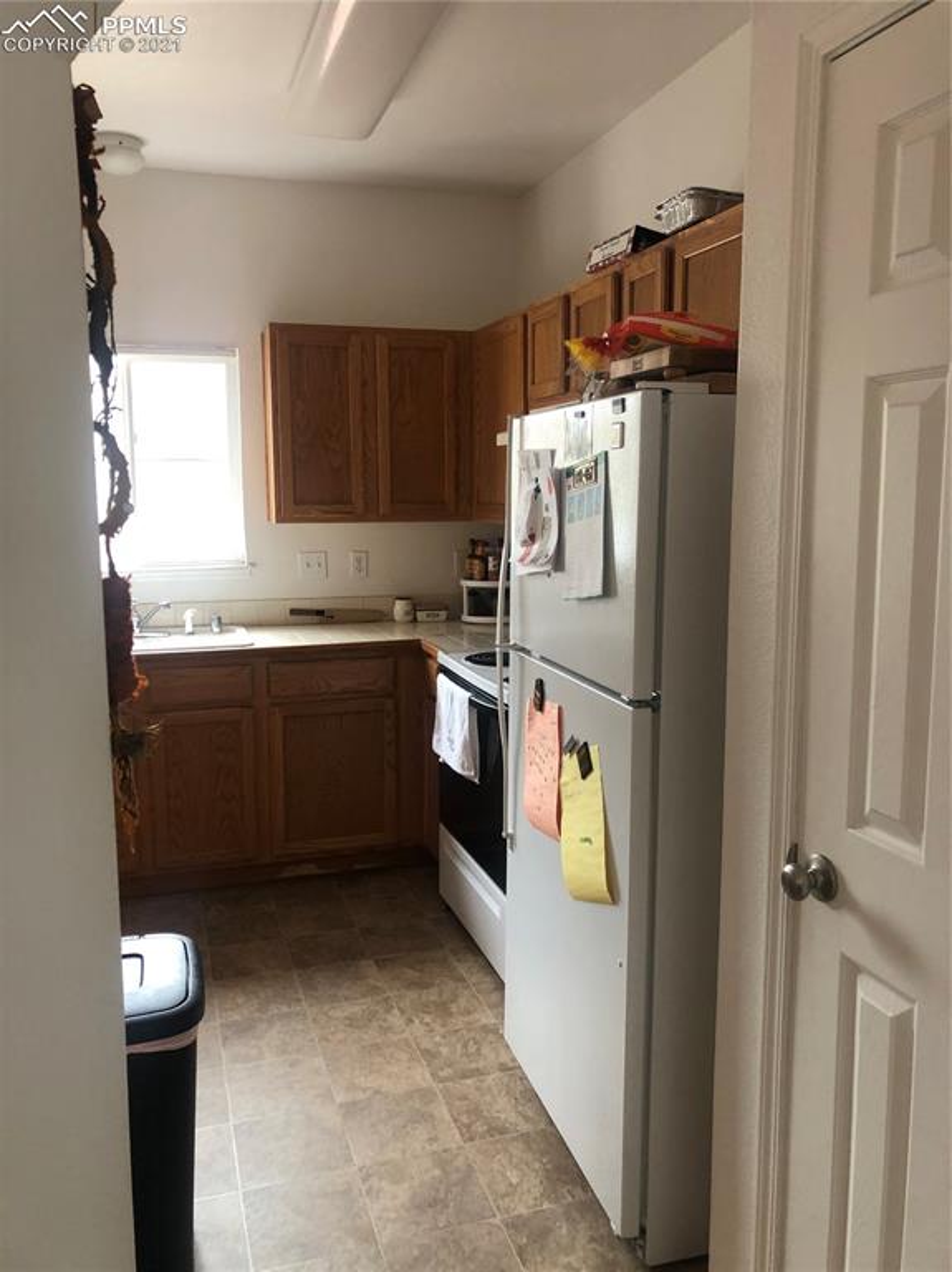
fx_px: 1028
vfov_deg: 63.5
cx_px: 476
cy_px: 636
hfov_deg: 49.7
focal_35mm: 28
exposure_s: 1/17
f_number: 1.8
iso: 40
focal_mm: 4
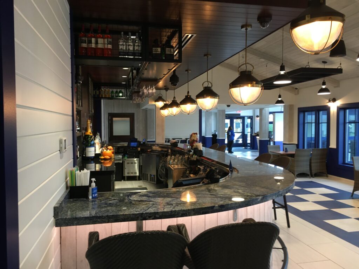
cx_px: 180
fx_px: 301
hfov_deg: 61.7
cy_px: 134
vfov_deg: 48.2
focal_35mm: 29
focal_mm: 4.15
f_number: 2.2
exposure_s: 1/30
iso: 100
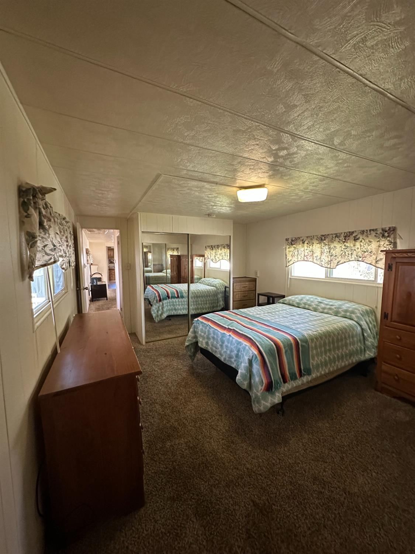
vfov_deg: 102.1
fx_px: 224
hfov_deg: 85.7
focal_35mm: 14
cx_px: 208
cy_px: 277
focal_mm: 2.22
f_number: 2.2
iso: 640
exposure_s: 1/60
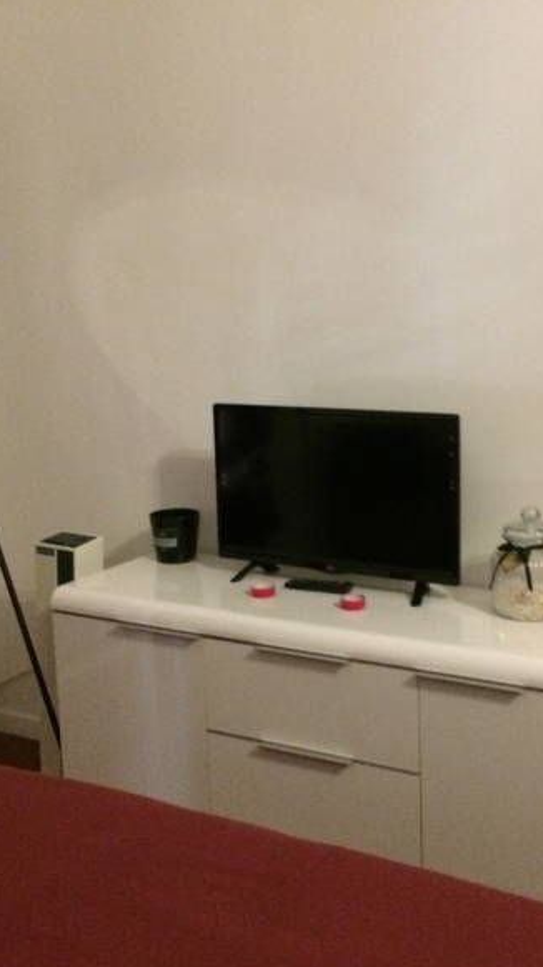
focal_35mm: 43
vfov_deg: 47.4
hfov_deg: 27.6
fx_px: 1101
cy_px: 487
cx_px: 355
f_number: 2.2
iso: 500
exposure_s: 1/17
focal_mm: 4.15
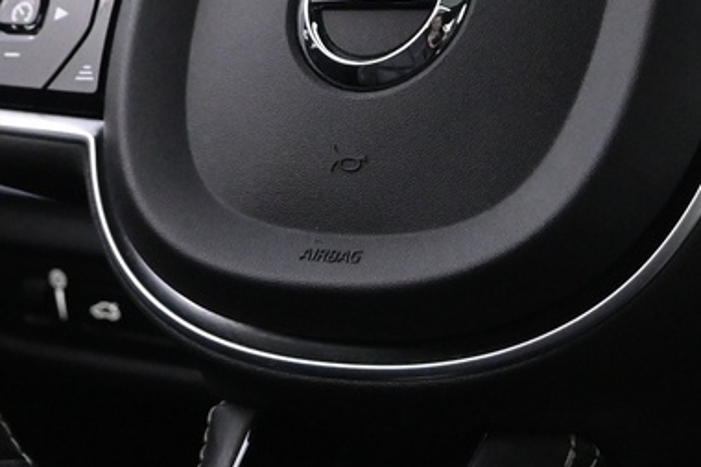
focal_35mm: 128
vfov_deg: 10.6
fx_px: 2491
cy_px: 17
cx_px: 474
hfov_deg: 16.0
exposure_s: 1/40
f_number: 3.8
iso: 2500
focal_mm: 20
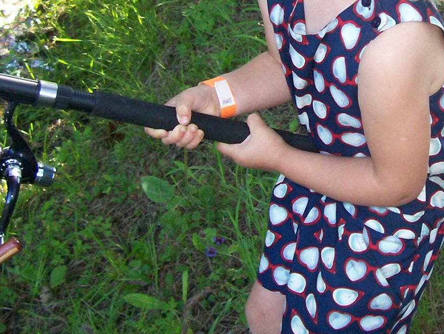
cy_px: 49
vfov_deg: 18.2
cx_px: 423
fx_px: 1026
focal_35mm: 80
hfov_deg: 23.6
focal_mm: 5.6
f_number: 2.7
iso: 140
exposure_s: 1/112
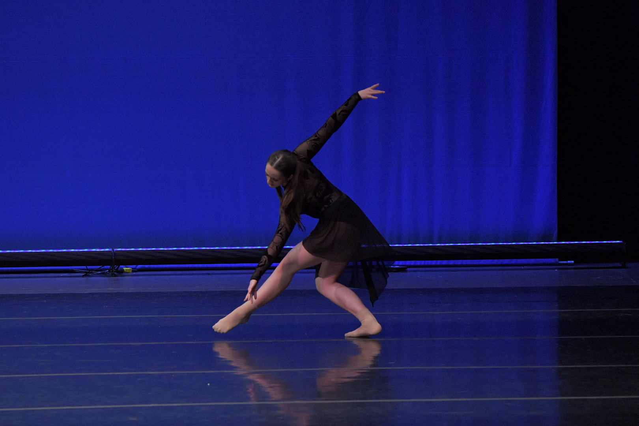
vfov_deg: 4.7
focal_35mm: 292
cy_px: 213
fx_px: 5183
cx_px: 320
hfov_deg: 7.1
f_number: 3.5
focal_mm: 195
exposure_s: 1/1250
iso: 1600
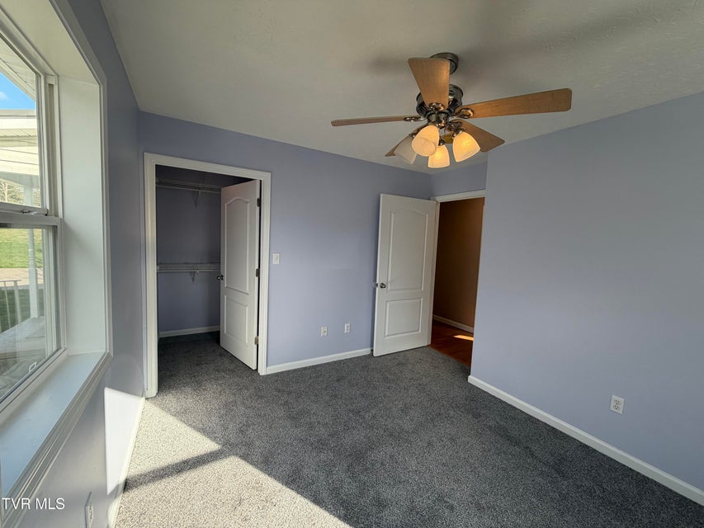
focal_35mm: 14
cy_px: 264
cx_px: 352
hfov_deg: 102.1
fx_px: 285
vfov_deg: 85.7
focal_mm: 2.22
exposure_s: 1/182
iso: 64
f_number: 2.2
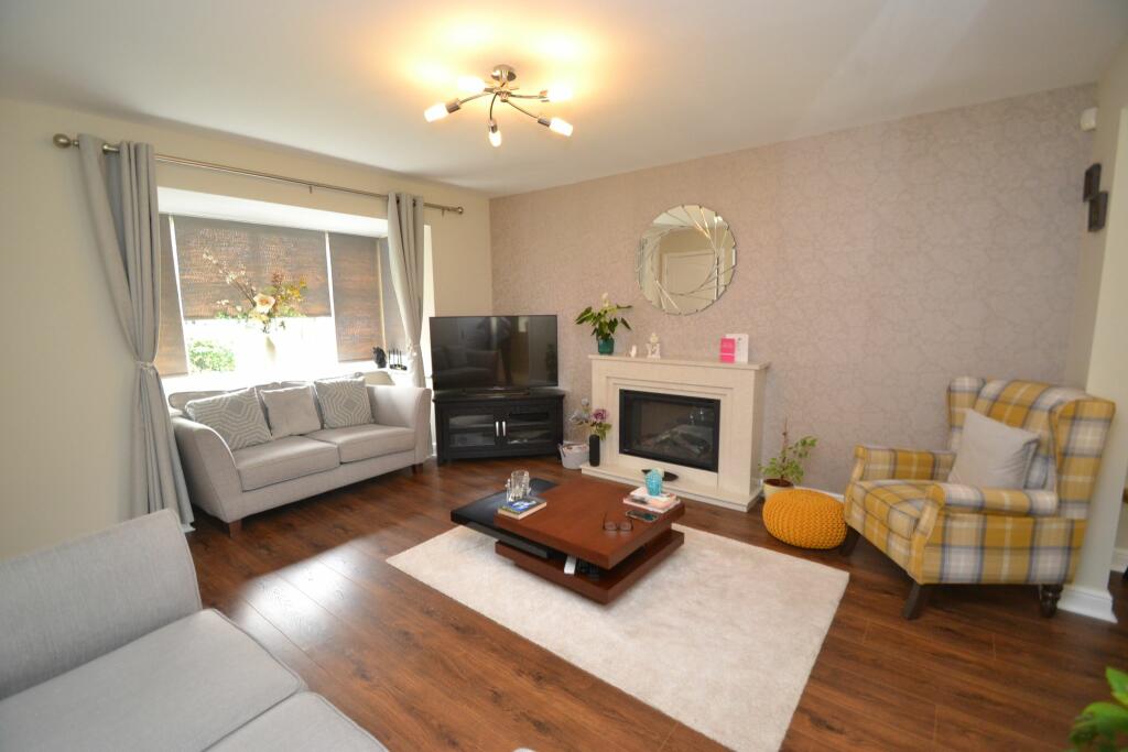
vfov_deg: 77.3
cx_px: 564
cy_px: 376
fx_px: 470
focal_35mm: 15
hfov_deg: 100.4
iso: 900
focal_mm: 10
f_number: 3.5
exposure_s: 1/60
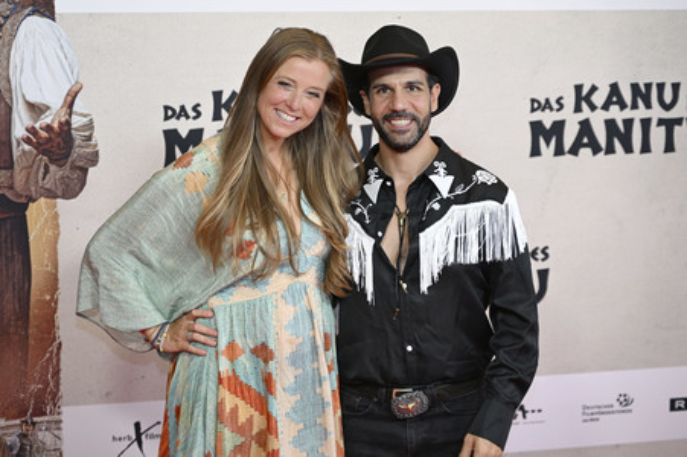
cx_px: 344
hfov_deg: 27.0
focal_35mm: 75
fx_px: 1430
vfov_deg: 18.2
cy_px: 228
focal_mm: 75
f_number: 2.8
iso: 250
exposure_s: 1/160
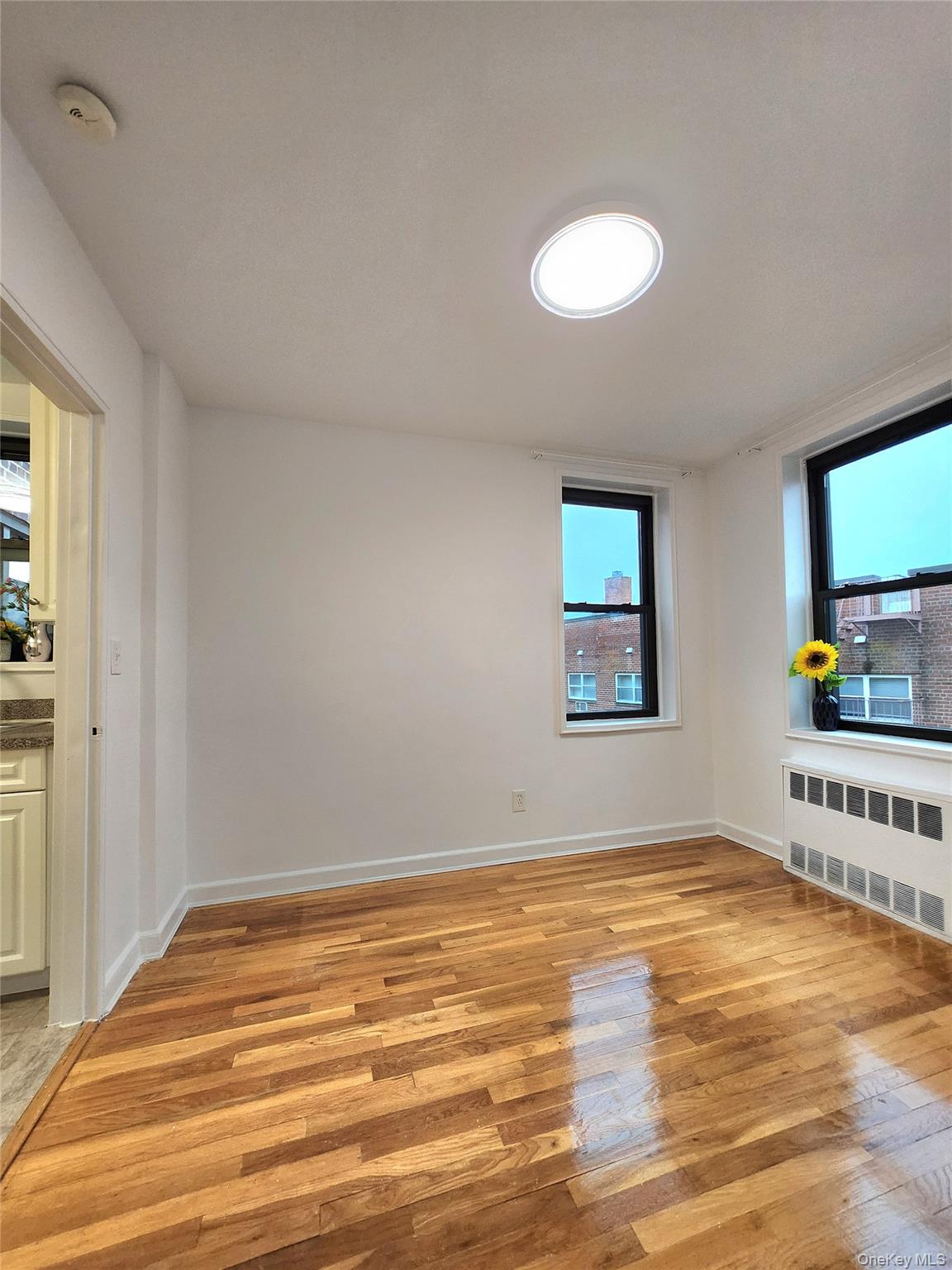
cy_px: 635
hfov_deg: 89.9
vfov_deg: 106.2
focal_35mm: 13
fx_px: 477
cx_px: 476
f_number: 2.2
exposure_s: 1/60.2
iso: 125
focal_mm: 1.74
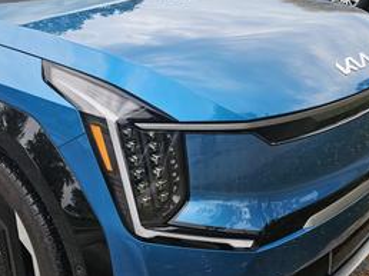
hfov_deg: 40.6
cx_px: 82
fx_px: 479
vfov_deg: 32.0
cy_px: 107
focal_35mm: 45
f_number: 1.8
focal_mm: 5.4
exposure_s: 1/120
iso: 64
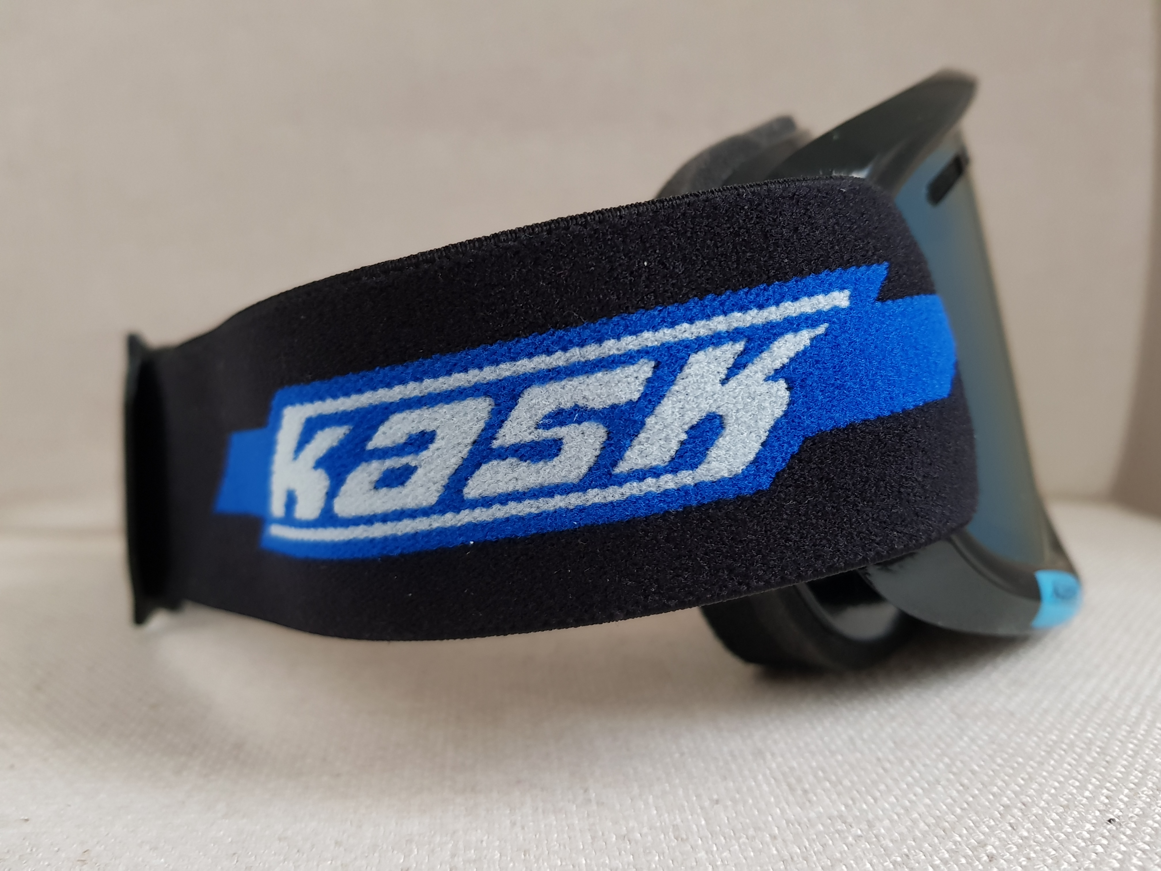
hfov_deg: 67.3
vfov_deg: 53.1
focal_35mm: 26
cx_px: 580
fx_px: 872
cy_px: 436
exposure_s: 1/24
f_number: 1.7
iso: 250
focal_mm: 4.2
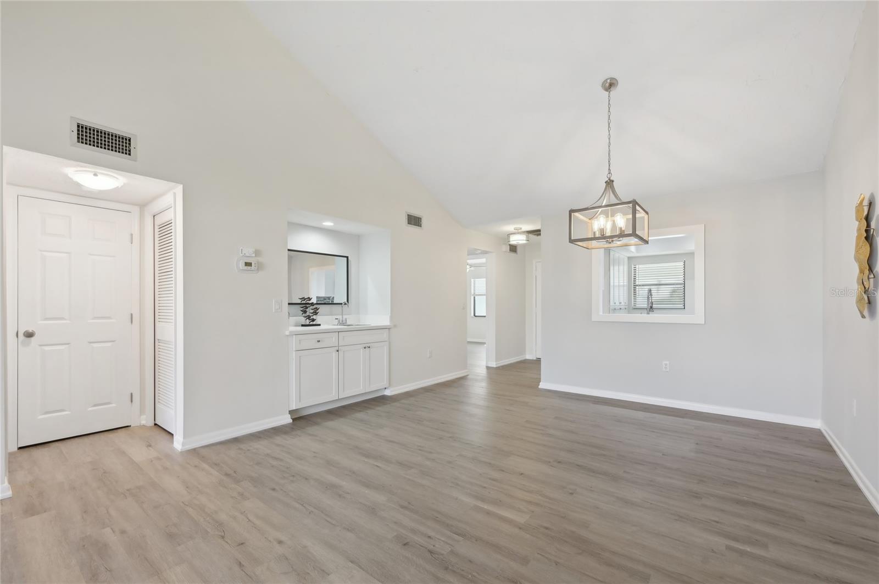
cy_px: 292
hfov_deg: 104.3
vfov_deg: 81.1
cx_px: 440
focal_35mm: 14
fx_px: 341
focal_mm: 14
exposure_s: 1/25
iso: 400
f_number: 8
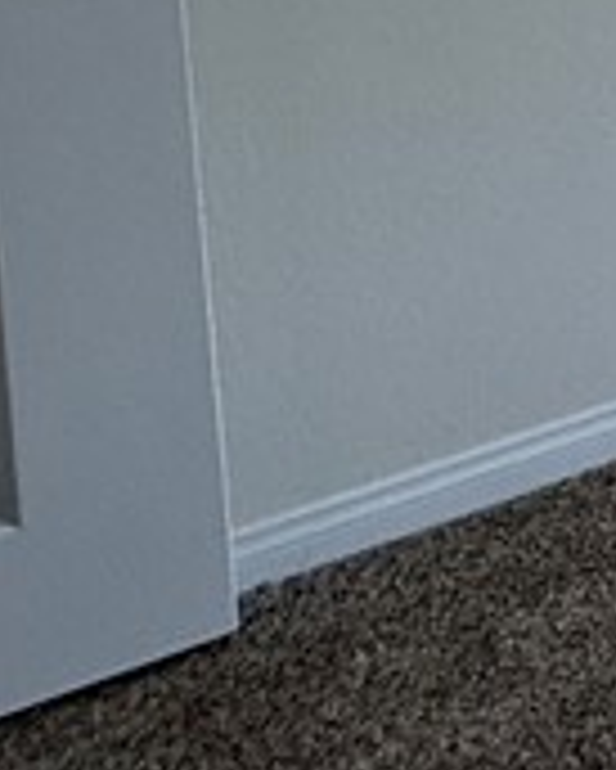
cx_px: 1933
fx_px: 1867
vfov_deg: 20.3
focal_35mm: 82
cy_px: -351
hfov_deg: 10.8
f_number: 2.2
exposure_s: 1/172
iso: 64
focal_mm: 2.22
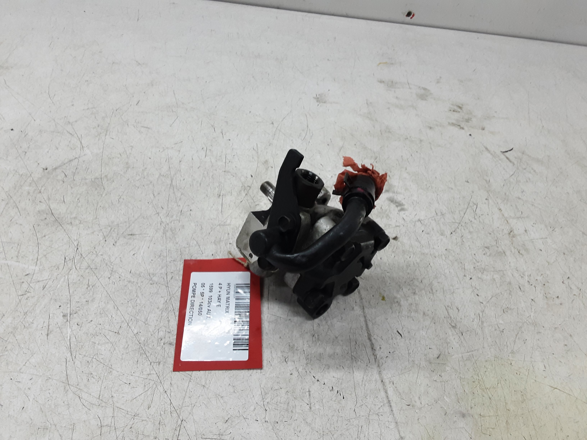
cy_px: 220
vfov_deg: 51.4
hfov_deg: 65.3
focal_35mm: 27
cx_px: 294
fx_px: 458
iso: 80
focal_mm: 2.91
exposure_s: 1/50
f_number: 1.9
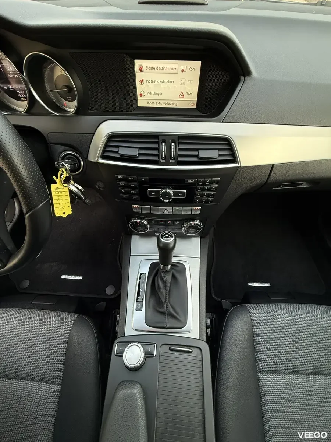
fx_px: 178
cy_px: 221
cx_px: 166
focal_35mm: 14
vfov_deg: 102.1
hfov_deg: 85.7
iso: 250
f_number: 2.2
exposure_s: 1/120
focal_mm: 2.22
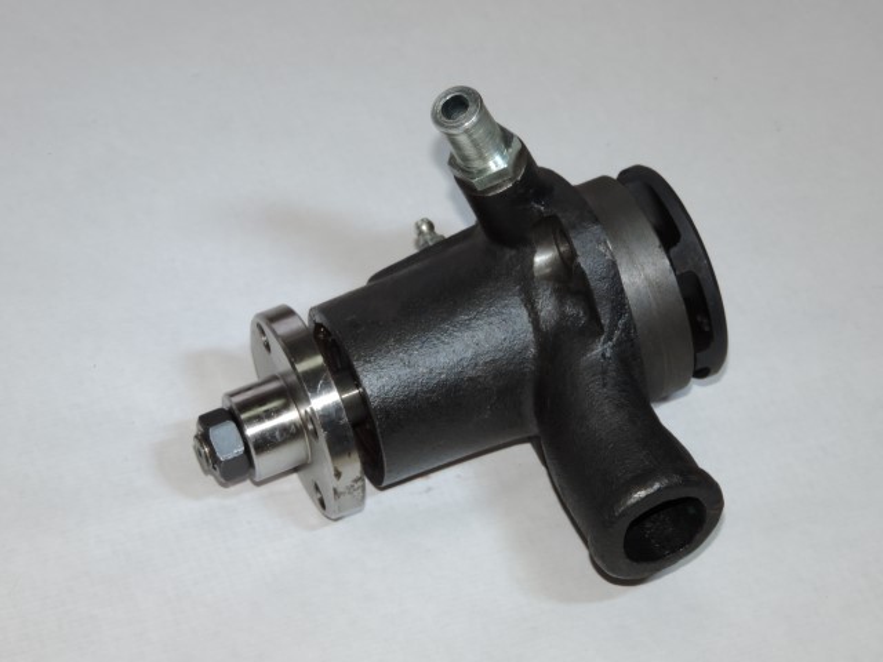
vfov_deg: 11.0
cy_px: 331
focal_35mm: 135
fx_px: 3444
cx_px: 442
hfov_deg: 14.6
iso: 200
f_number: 4.3
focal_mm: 24
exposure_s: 1/60
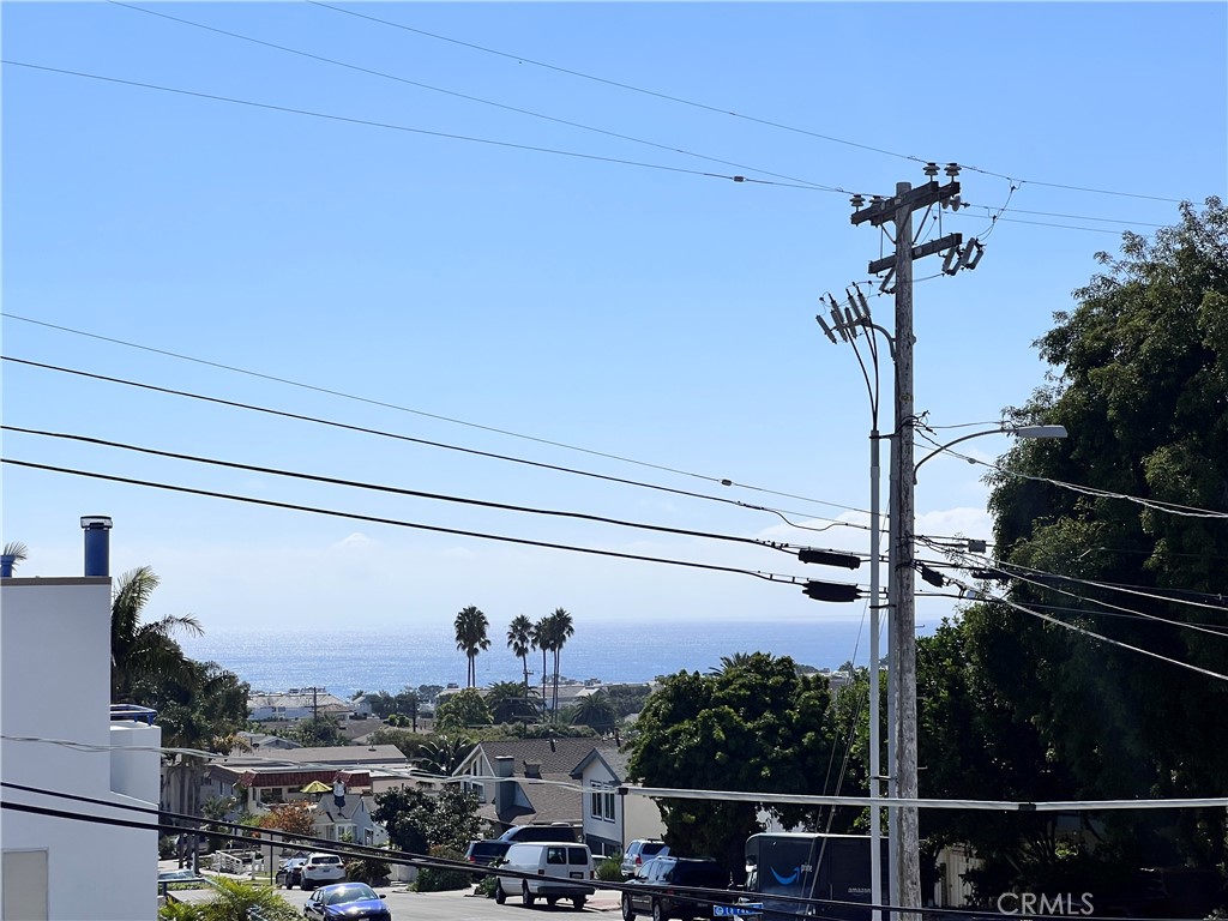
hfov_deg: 25.3
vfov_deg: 19.1
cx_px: 614
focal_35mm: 77
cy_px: 460
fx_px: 2732
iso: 32
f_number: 2.8
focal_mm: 9
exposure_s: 1/2801
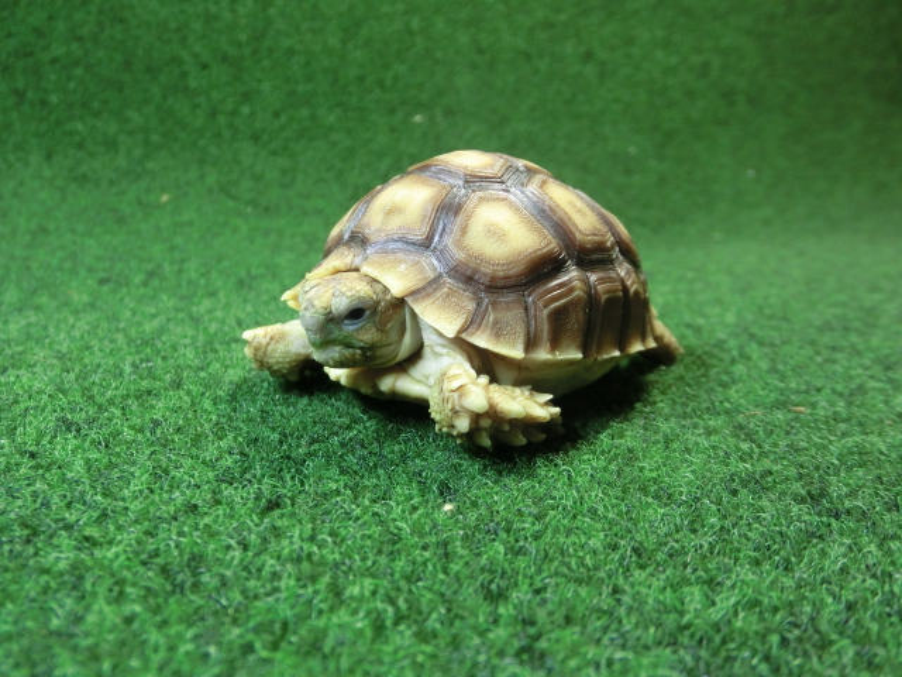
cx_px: 451
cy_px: 338
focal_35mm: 28
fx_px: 730
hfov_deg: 63.4
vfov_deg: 49.7
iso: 400
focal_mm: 5
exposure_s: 1/60
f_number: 3
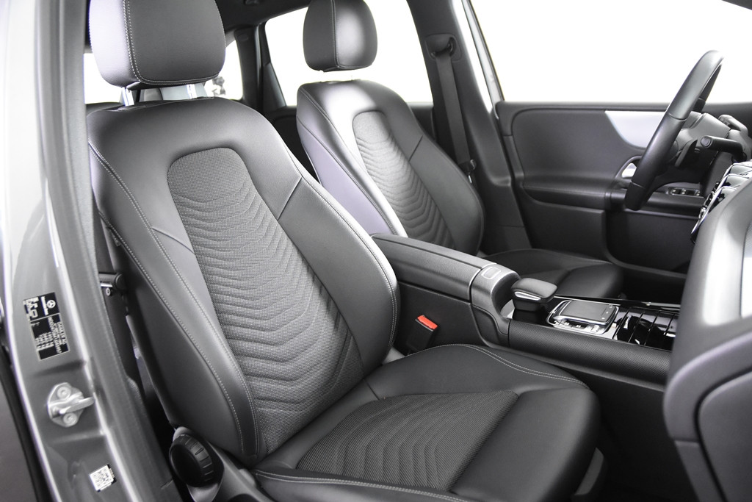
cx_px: 376
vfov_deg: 43.6
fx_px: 627
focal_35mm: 30
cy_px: 251
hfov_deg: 61.9
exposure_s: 1/30
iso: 4000
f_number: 2.8
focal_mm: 20
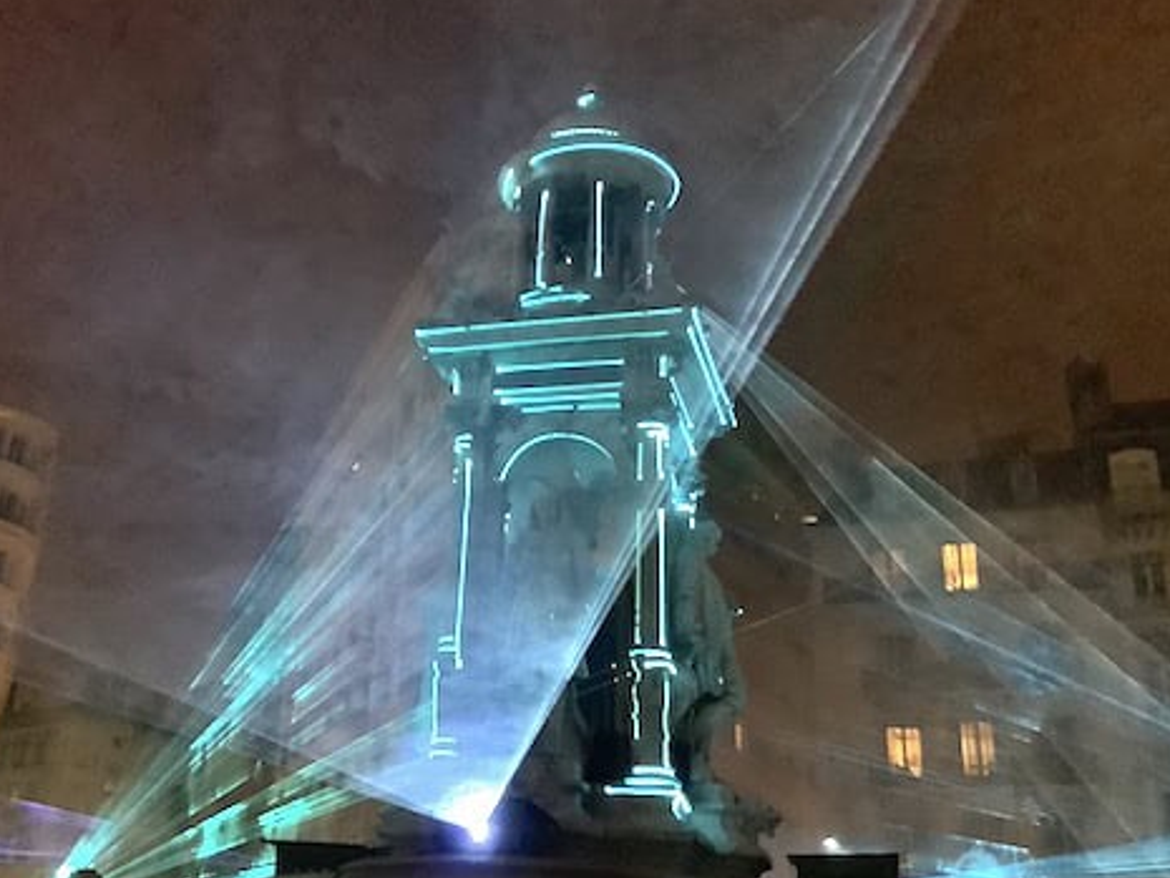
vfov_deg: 36.0
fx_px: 1352
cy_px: 425
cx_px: 483
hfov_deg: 46.6
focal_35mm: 40
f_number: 2.4
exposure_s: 1/25
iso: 500
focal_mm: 3.3
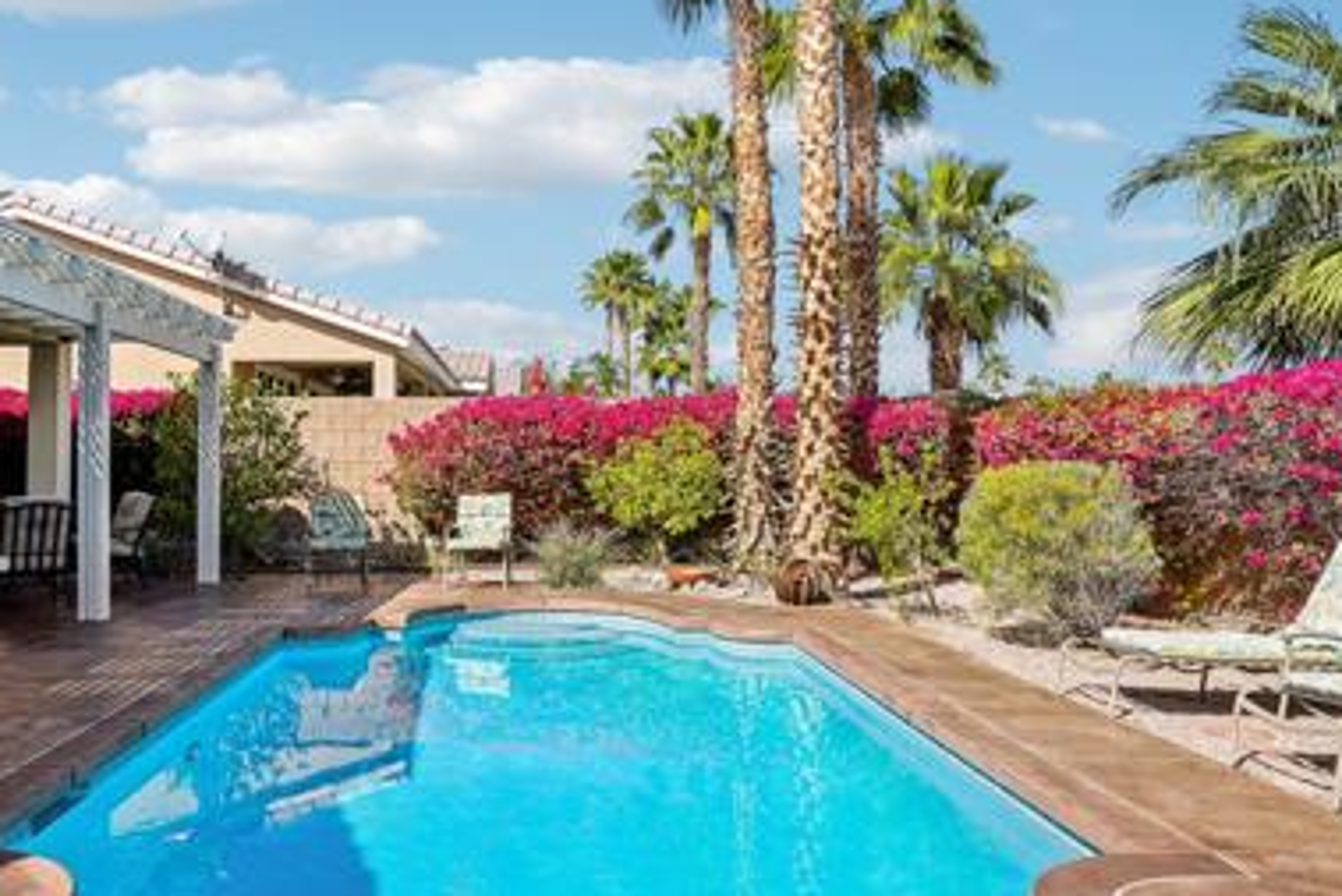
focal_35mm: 27
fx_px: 1007
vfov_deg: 47.7
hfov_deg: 66.7
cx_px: 538
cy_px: 529
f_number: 8
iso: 100
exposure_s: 1/400
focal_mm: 16
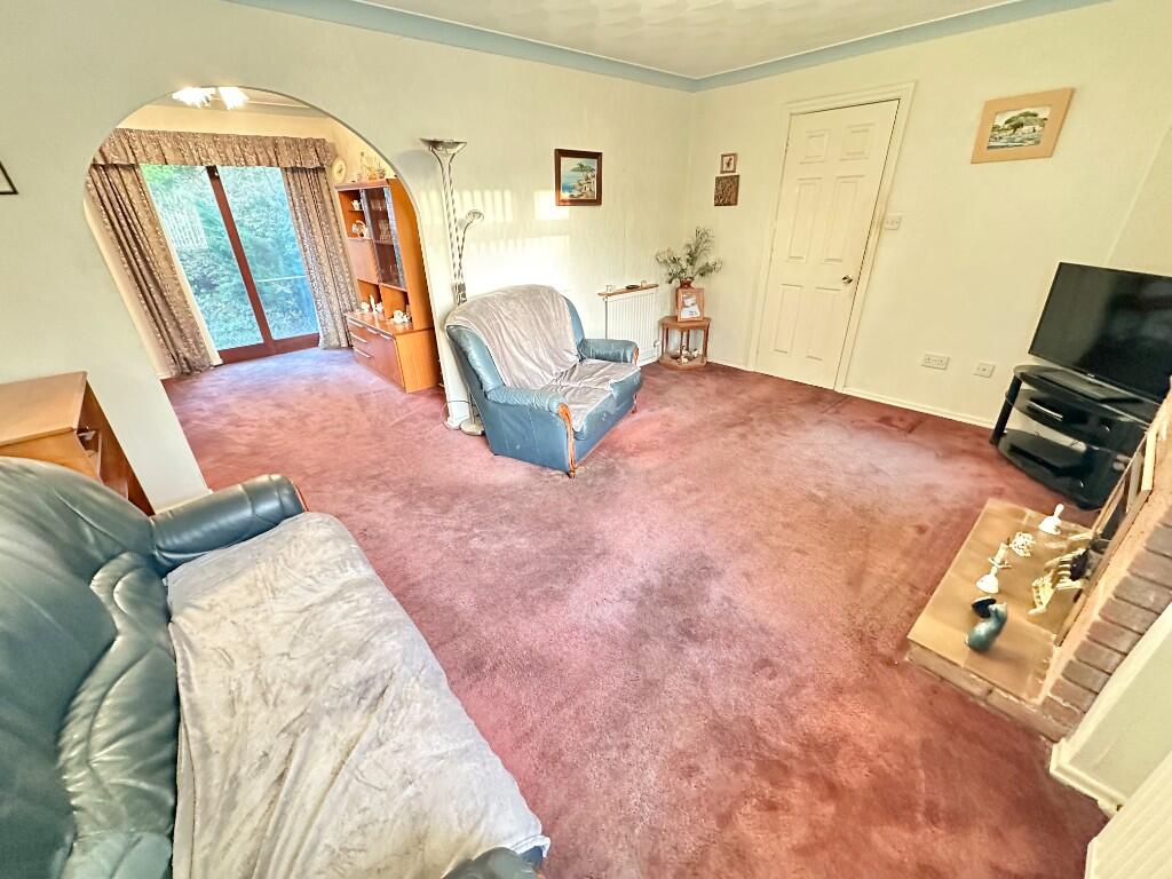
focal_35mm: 14
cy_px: 440
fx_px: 474
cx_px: 586
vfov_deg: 85.7
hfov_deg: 102.1
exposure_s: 1/34
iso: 800
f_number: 2.2
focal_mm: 2.22
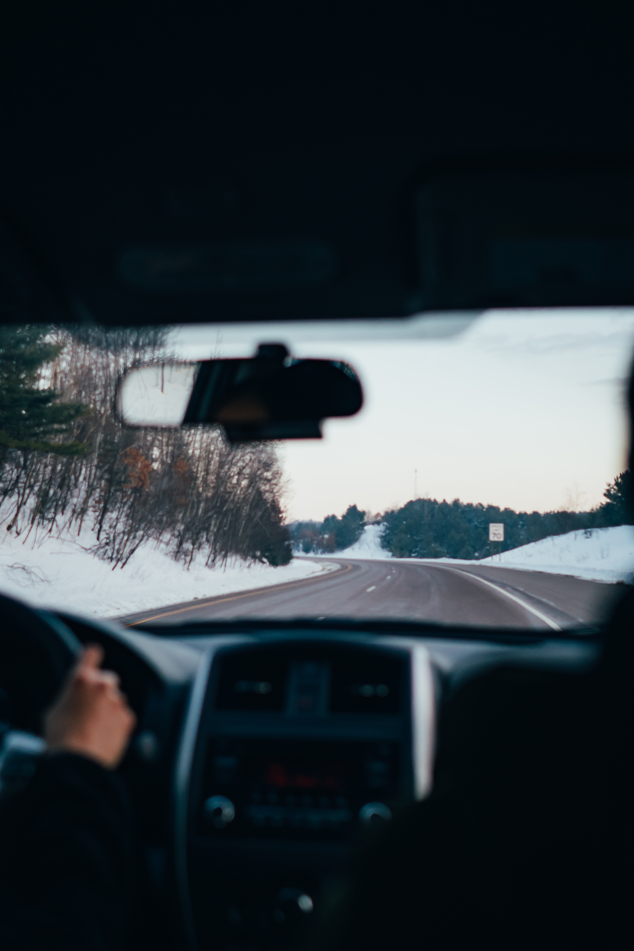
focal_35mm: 37
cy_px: 476
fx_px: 977
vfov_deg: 51.9
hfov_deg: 35.9
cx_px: 317
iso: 640
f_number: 2.2
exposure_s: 1/640
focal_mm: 25
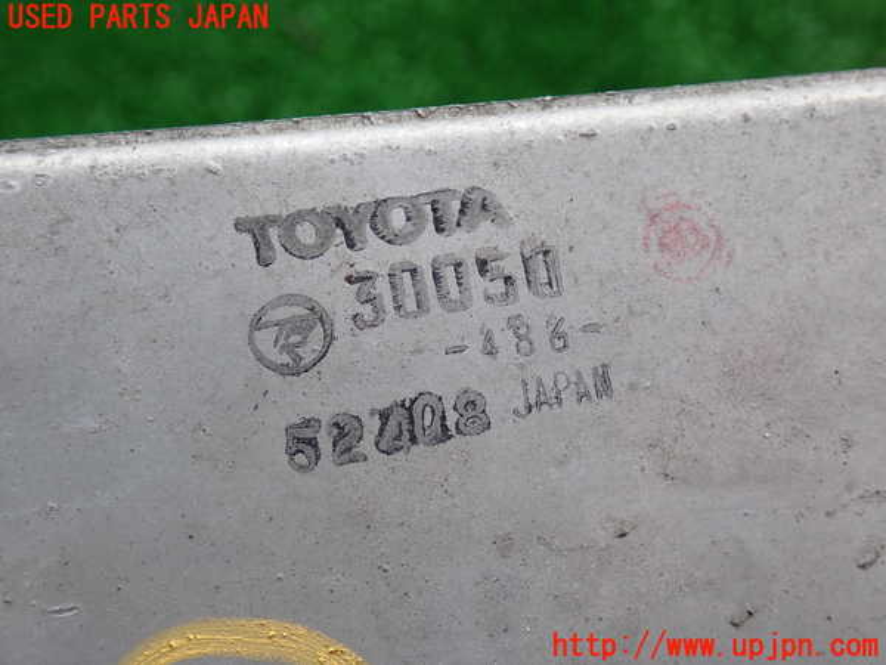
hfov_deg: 42.9
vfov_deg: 32.9
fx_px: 1126
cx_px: 443
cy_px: 332
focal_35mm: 44
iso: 100
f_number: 2.9
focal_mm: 7.84
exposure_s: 1/80
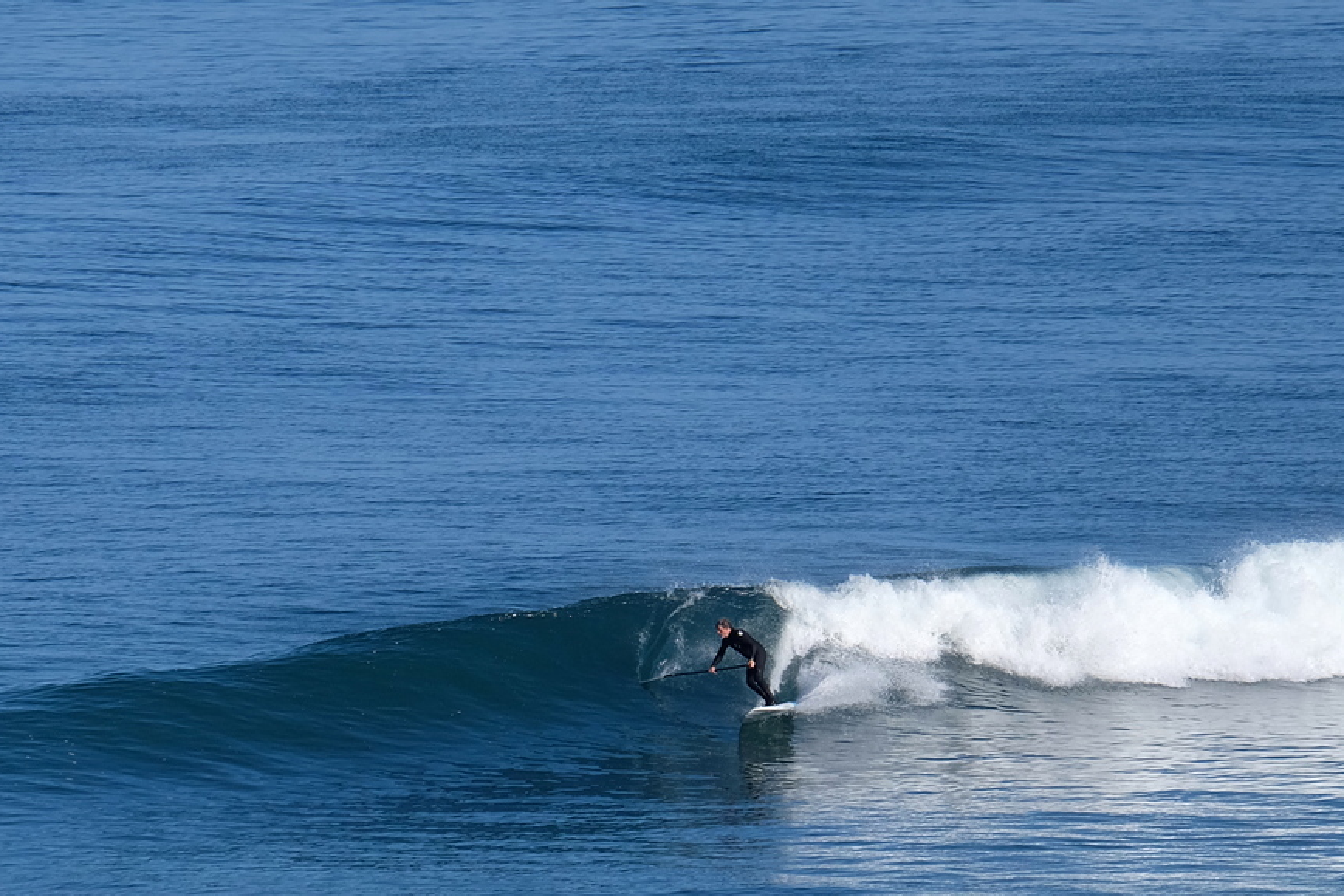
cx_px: 660
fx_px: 21693
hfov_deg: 3.5
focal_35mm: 581
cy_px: 652
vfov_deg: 2.4
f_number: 6.7
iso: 400
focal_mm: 216.9
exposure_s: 1/1800
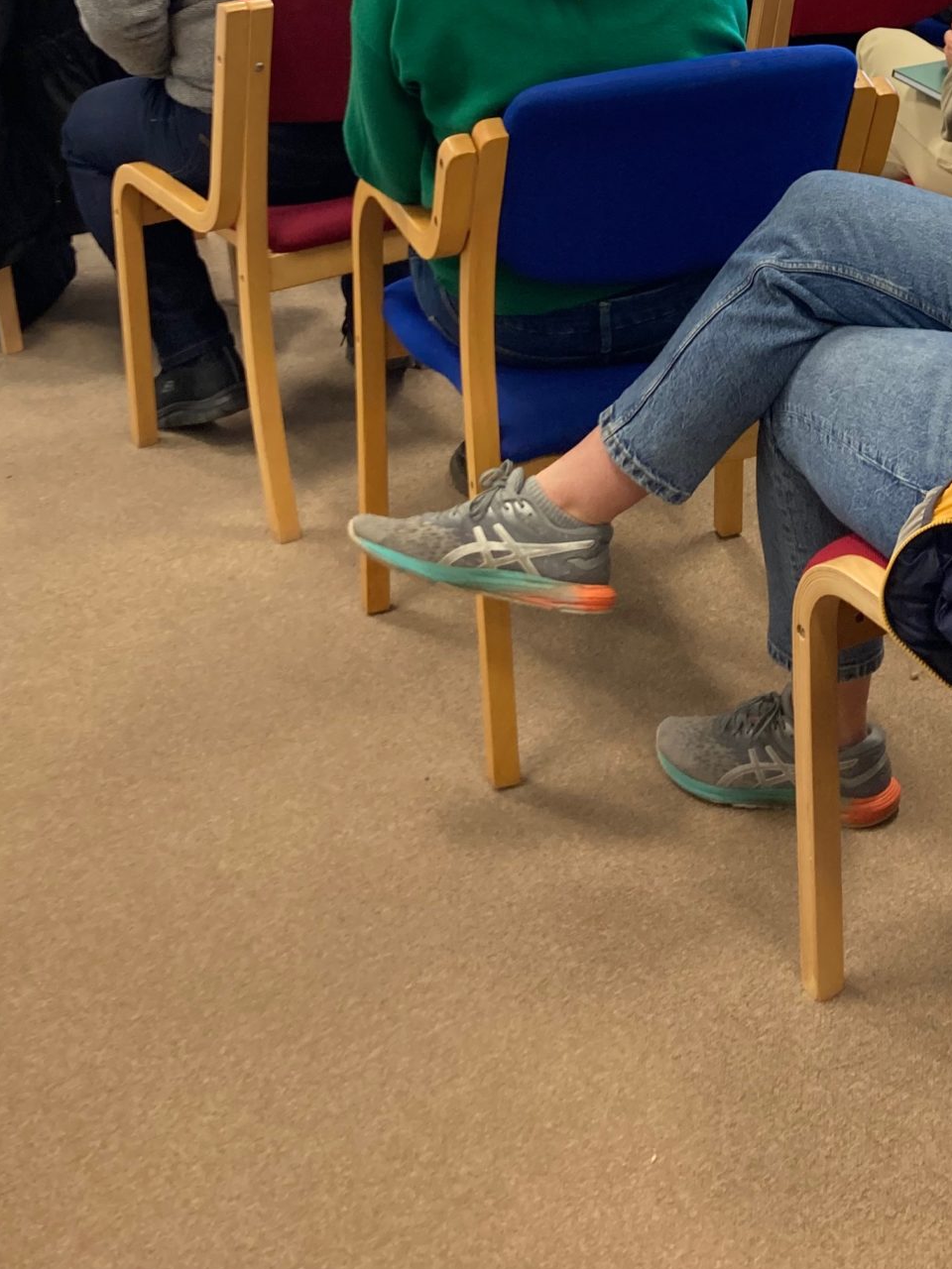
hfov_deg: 25.8
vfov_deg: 31.9
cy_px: 30
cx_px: 694
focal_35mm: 56
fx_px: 2053
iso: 50
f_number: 1.8
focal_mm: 3.99
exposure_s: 1/50
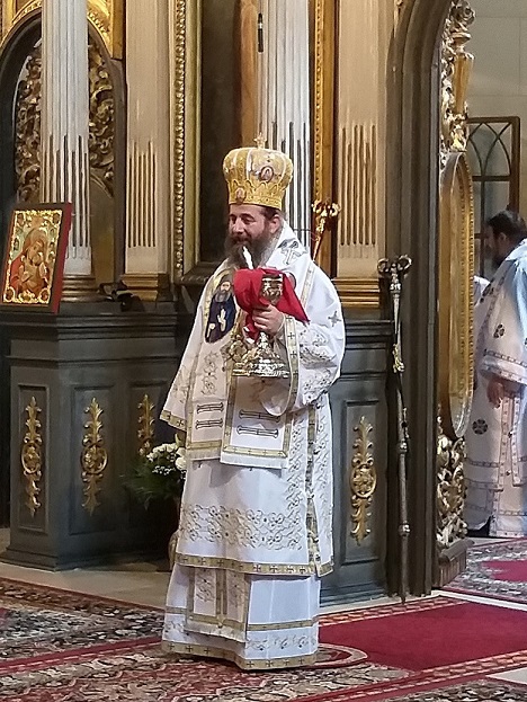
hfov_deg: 53.1
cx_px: 264
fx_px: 527
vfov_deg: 67.3
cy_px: 351
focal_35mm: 26
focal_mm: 3.93
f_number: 1.7
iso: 200
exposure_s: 1/50
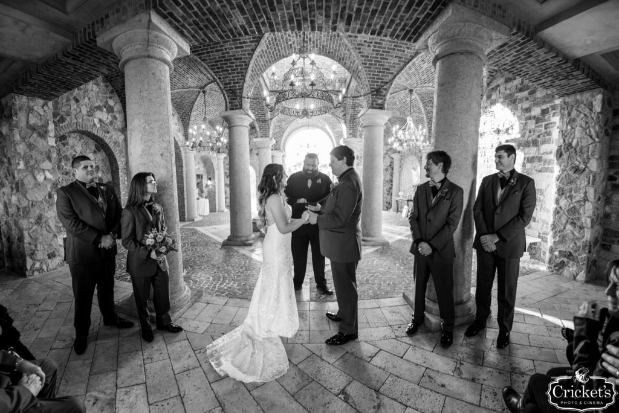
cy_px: 206
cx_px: 310
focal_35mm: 16
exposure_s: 1/40
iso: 400
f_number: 4
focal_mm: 16
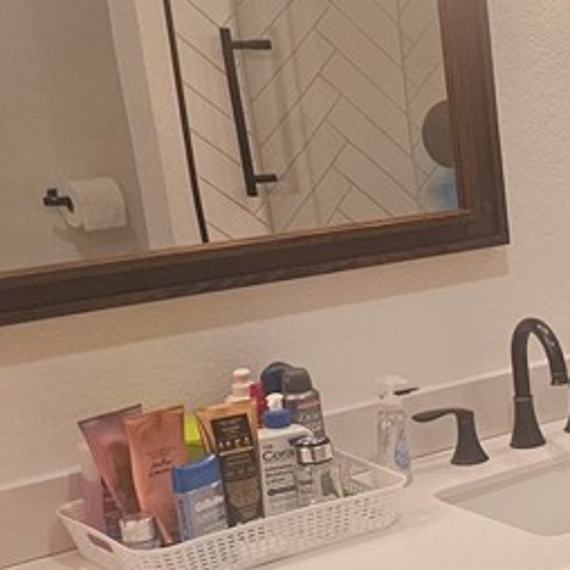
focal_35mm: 82
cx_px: 1133
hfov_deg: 16.3
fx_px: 1528
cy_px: 424
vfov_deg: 21.0
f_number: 1.8
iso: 200
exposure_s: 1/120
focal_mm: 5.4
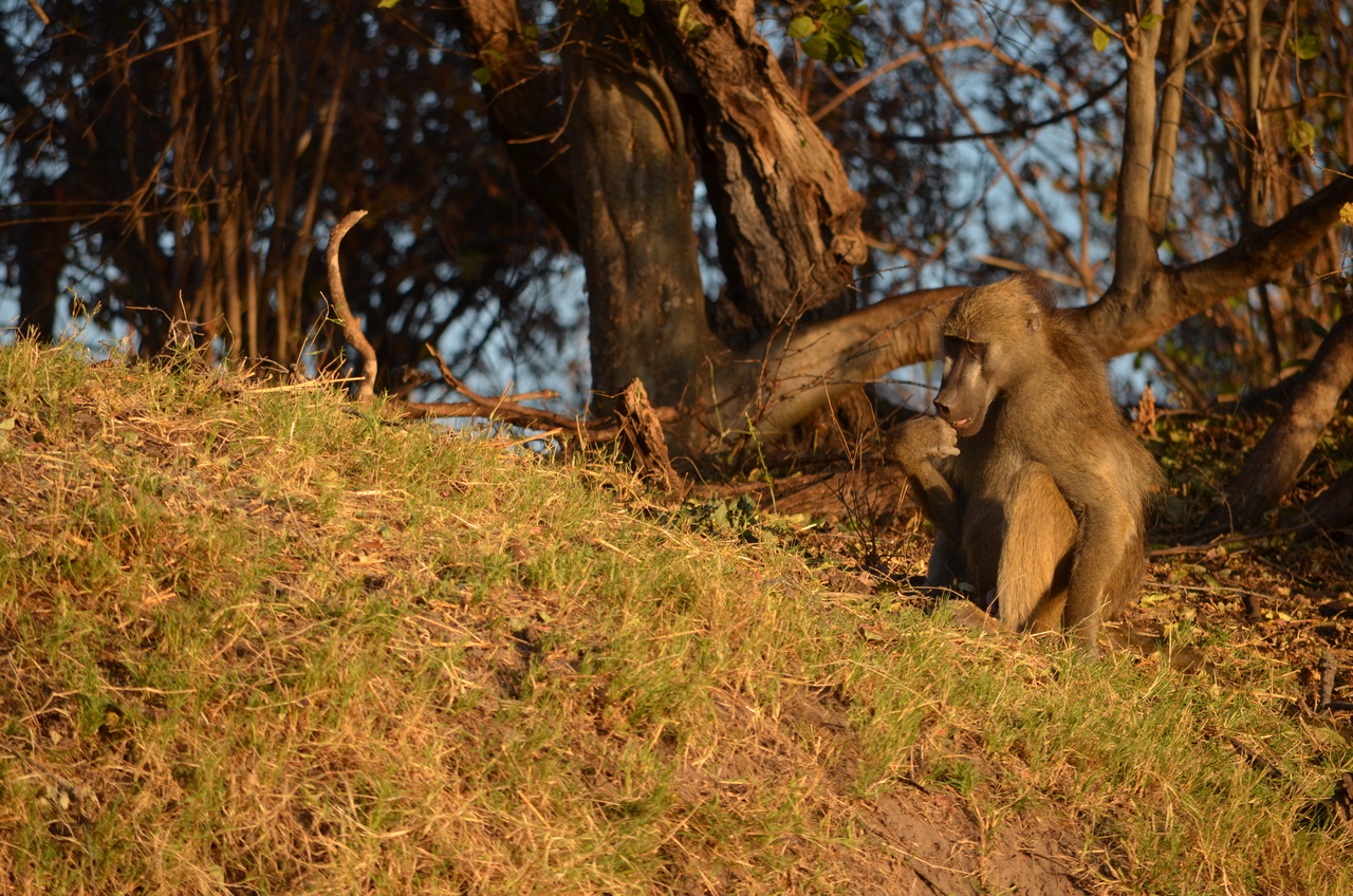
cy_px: 448
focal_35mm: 405
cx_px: 676
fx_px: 15191
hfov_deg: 5.1
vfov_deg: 3.4
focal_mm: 270
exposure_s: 1/500
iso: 250
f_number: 5.6
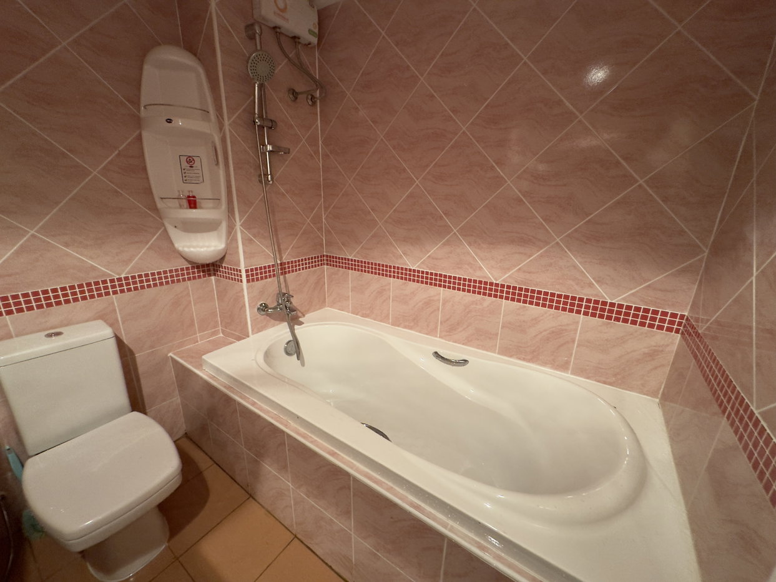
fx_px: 314
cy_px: 291
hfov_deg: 102.1
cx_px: 388
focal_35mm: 14
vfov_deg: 85.7
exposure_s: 1/50
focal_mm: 2.22
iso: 800
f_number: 2.2
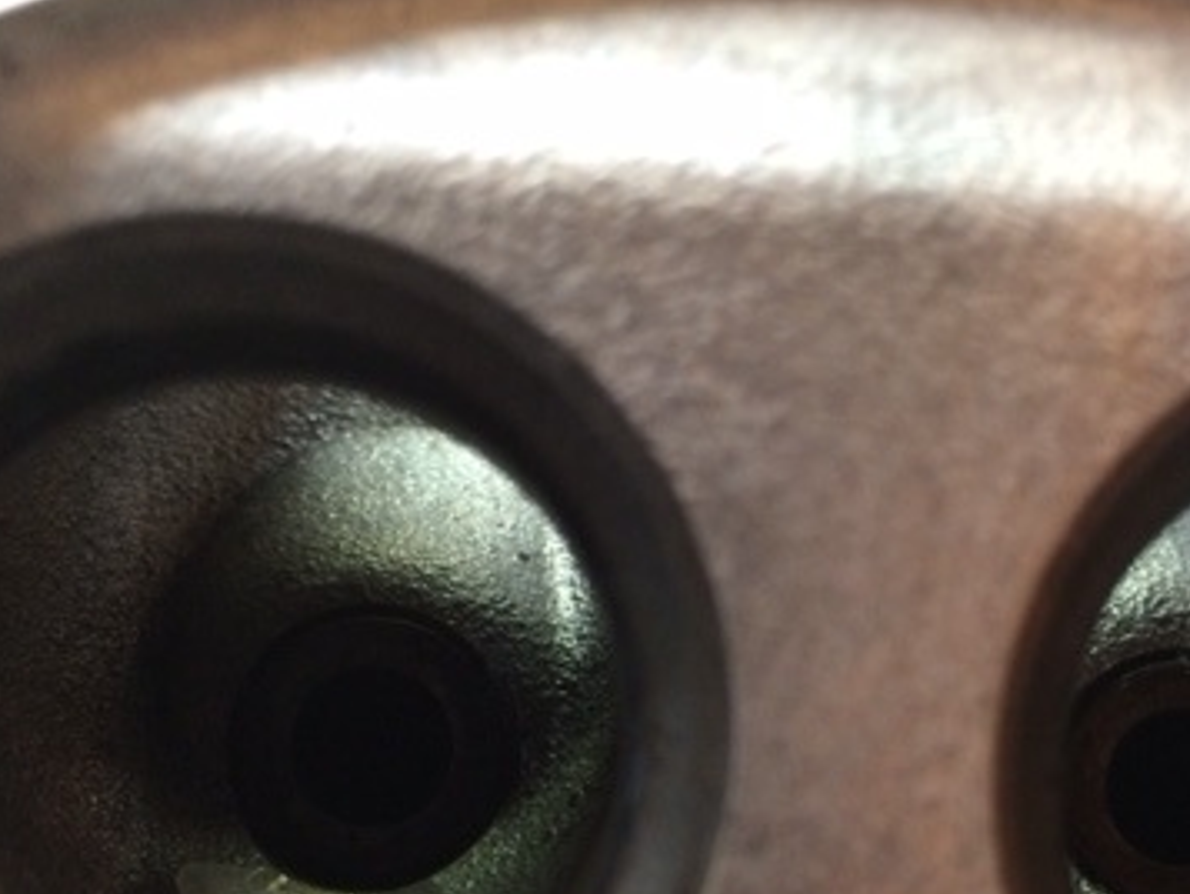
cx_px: 777
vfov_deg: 27.2
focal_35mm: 52
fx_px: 1788
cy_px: 771
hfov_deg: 36.5
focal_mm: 4.15
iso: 160
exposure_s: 1/30
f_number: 2.2
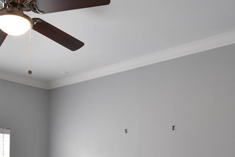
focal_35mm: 42
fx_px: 274
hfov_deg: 45.5
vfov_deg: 29.0
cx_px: 73
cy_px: 171
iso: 800
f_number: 3.5
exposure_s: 1/125
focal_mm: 10
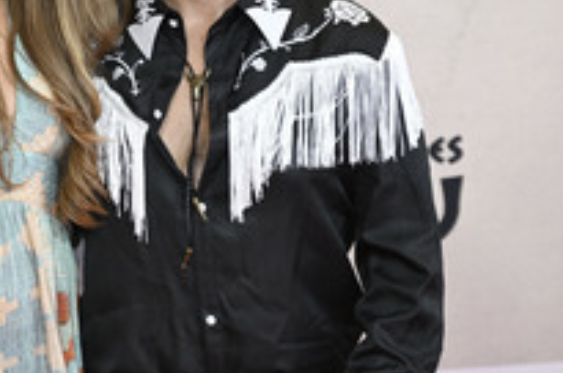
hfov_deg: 12.4
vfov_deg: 8.3
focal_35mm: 165
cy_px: 104
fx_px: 2576
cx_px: 92
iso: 250
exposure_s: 1/160
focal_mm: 75
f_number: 2.8
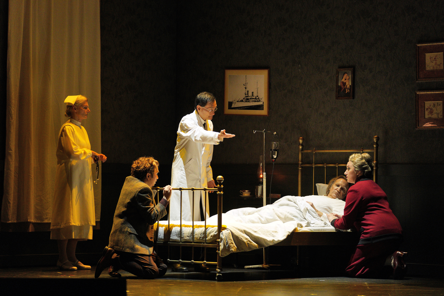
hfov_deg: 15.3
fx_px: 1653
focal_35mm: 134
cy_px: 148
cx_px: 222
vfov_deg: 10.2
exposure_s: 1/160
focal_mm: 134
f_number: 2.8
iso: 4000
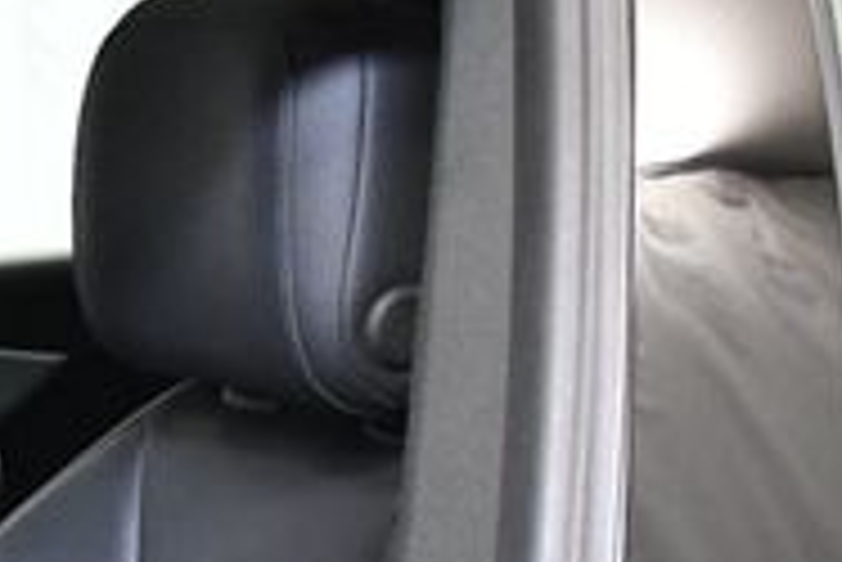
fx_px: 2879
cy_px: 944
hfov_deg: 15.9
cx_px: -221
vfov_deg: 10.6
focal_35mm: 123
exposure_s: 1/125
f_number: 3.5
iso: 3200
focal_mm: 18
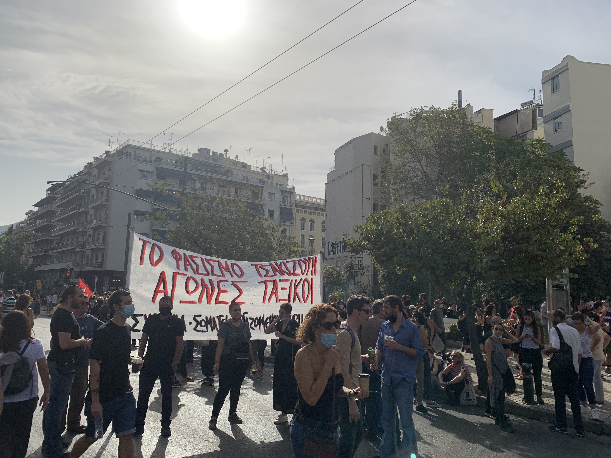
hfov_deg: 67.3
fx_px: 459
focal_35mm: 26
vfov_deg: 53.1
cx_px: 306
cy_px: 229
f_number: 1.8
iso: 25
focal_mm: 4.25
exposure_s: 1/9524
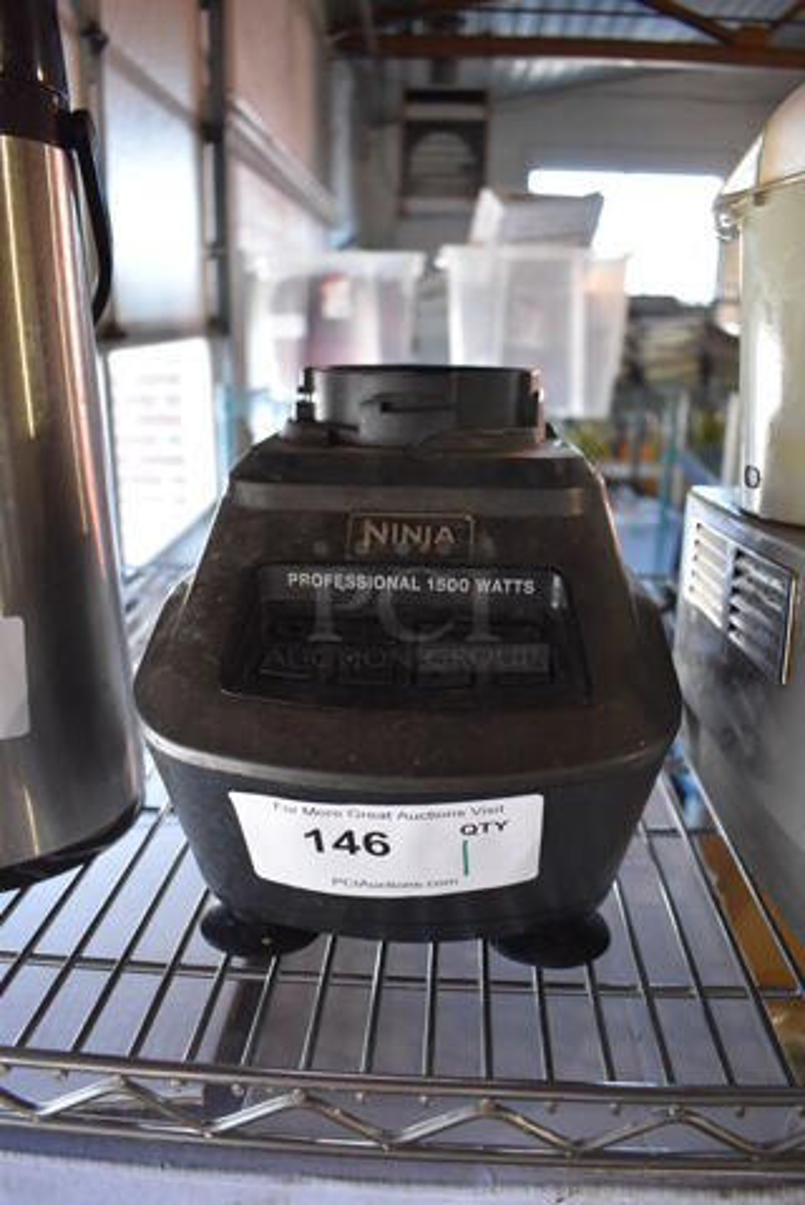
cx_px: 402
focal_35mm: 27
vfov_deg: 67.4
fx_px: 904
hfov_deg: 48.0
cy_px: 602
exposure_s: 1/125
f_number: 3.5
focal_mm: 18
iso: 1400
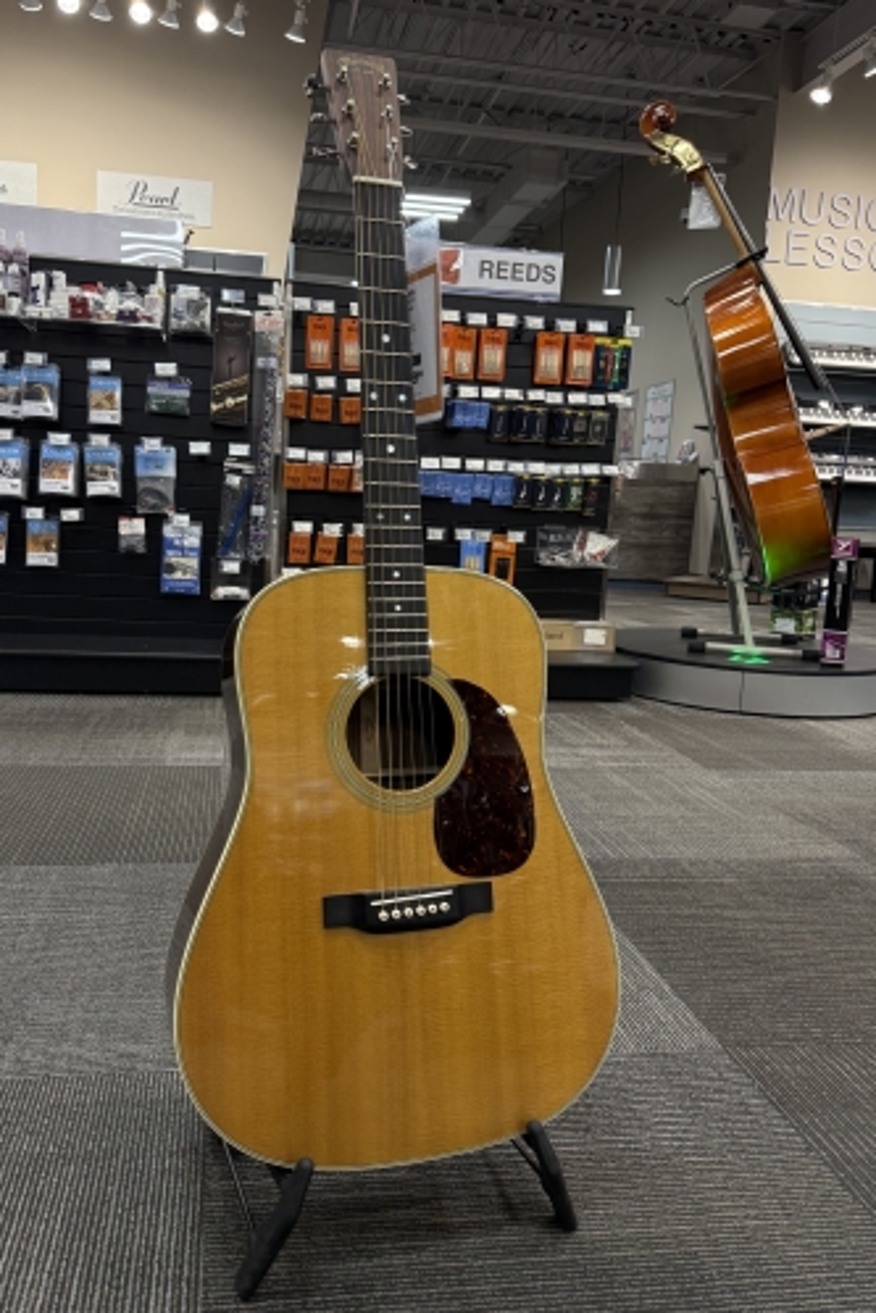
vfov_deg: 69.4
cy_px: 632
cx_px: 387
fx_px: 948
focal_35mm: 26
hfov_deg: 49.5
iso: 200
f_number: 1.78
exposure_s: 1/142
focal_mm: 6.76
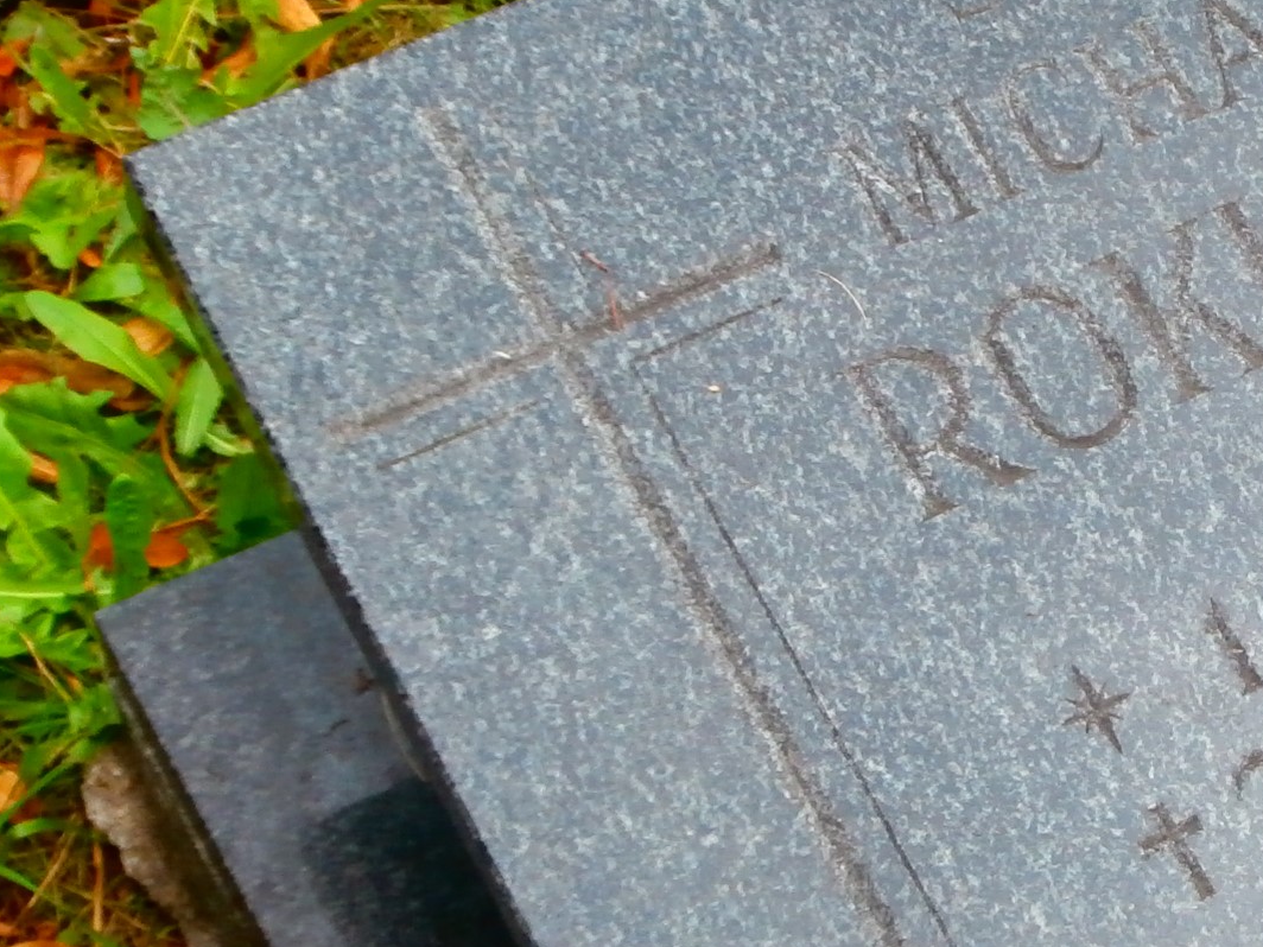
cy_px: 433
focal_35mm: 107
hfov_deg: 18.0
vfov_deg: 13.8
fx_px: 3904
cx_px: 1197
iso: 100
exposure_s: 1/200
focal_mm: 6.67
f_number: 3.9
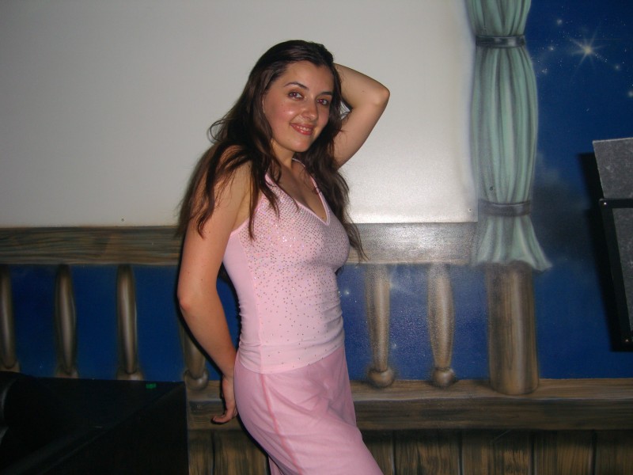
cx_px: 316
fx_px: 695
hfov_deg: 49.0
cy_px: 238
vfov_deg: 37.7
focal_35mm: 38
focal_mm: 7.9
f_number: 2.8
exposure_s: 1/60
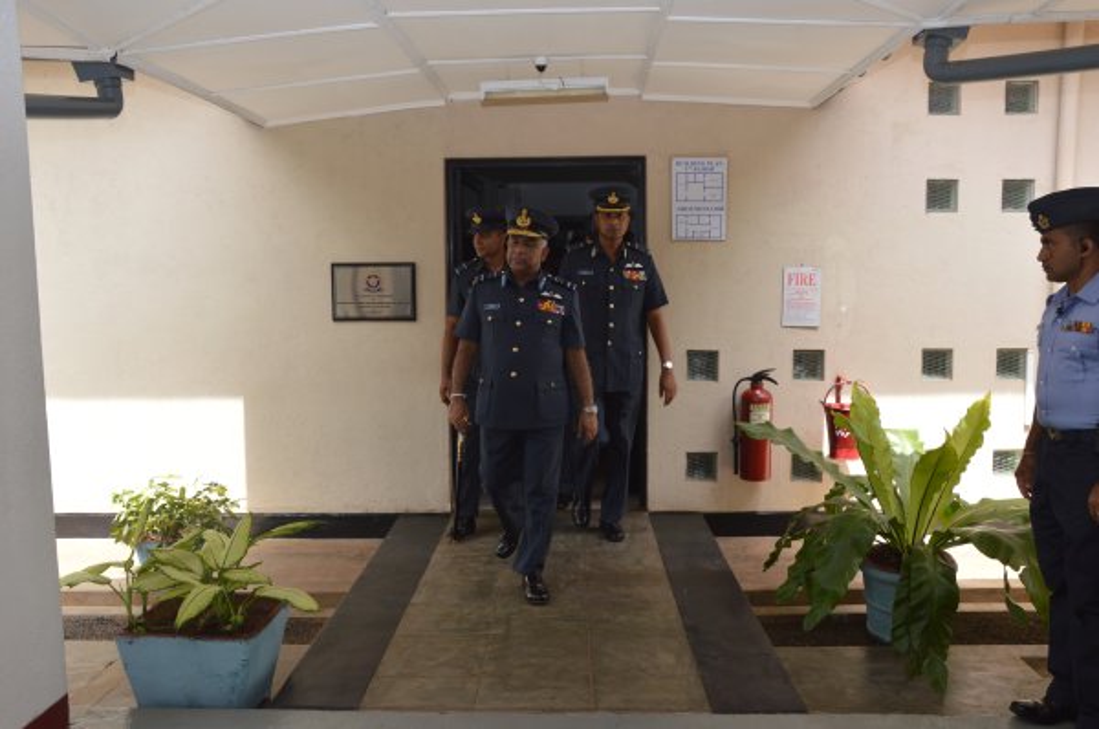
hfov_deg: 59.6
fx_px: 960
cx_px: 550
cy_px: 364
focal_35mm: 32
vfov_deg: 41.6
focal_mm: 21
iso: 200
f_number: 5.6
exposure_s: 1/125
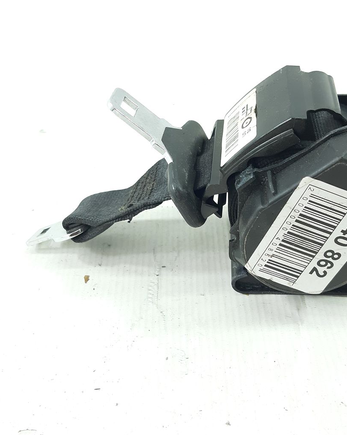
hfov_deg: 34.1
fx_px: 565
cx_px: 192
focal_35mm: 44
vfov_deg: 42.0
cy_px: 224
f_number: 1.7
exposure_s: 1/50
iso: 80
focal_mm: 3.93
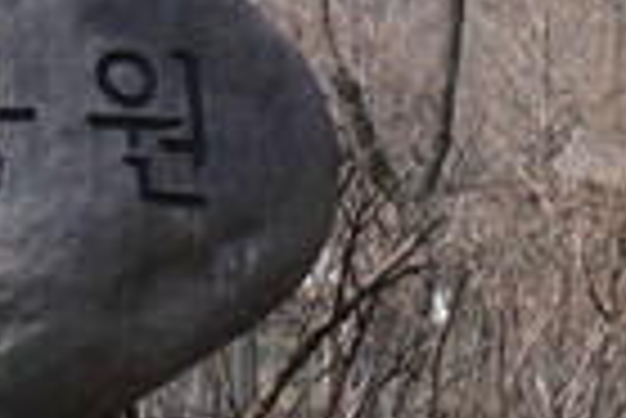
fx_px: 2698
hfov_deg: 12.4
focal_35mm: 155
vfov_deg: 8.7
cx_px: 1031
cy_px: 580
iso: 100
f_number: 8
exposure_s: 1/160
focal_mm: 16
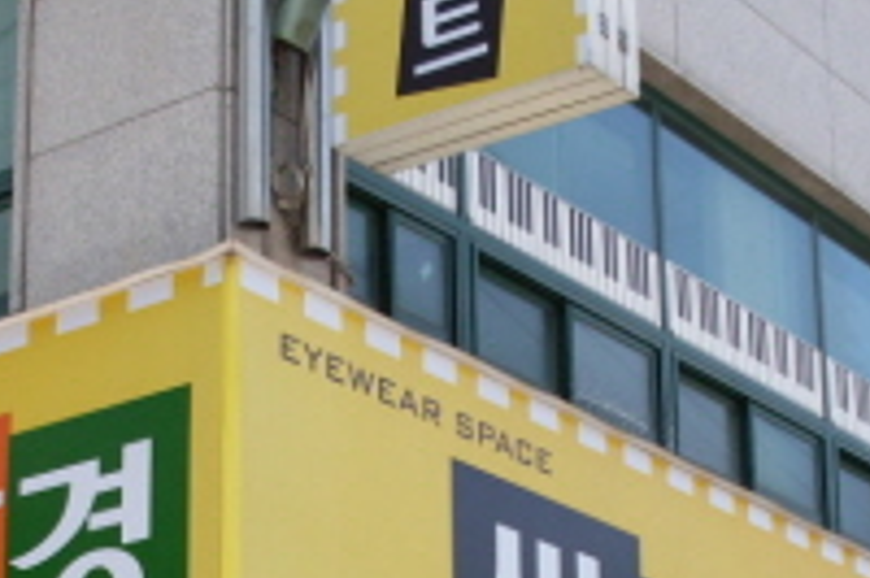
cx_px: 392
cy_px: 741
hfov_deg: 20.6
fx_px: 2390
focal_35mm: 99
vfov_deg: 13.3
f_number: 2.8
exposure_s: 1/250
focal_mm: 6.3
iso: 80
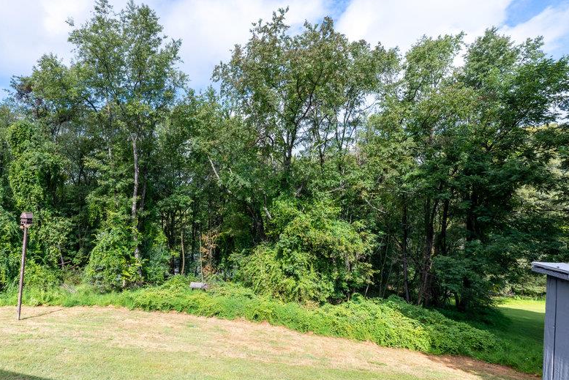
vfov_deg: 67.4
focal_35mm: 18
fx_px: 285
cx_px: 211
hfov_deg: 88.1
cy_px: 197
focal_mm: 14
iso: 800
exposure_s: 1/6400
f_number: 8
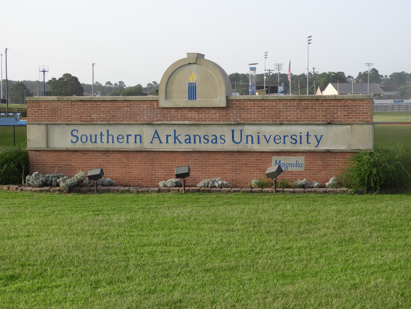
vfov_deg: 18.4
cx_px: 206
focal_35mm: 80
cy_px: 154
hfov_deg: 24.4
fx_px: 950
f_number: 4.5
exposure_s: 1/200
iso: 100
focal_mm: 14.3
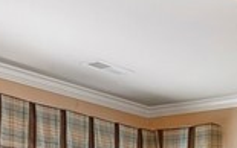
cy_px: 246
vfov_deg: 11.5
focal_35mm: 107
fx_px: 691
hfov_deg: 19.5
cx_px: 125
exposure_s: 1/4
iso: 400
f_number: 8
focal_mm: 15
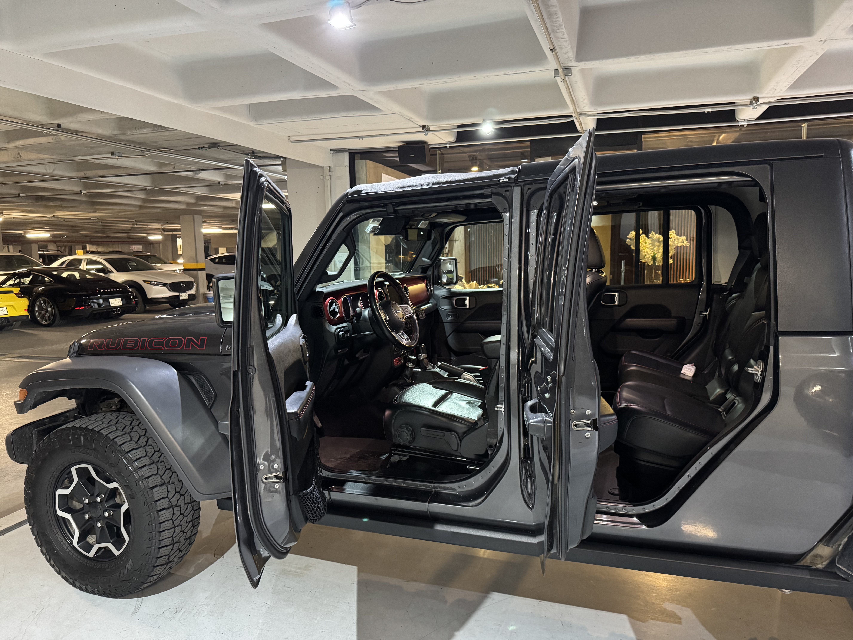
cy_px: 320
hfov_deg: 71.6
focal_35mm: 24
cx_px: 426
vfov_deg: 56.8
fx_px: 591
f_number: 1.78
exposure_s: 1/30
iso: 800
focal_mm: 6.76
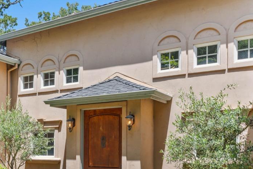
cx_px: 30
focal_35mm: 47
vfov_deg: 27.5
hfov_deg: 39.2
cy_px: 157
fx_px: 330
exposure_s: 1/30
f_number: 9
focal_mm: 22
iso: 320
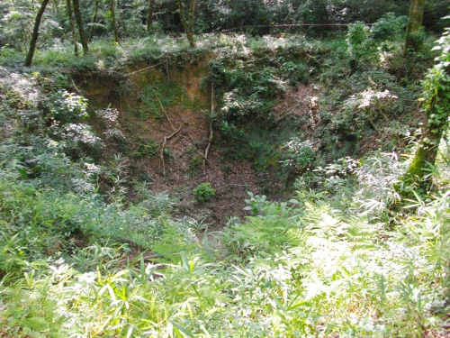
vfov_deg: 44.2
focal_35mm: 32
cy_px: 169
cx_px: 225
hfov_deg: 56.8
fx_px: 416
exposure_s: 1/100
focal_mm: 5.7
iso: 337
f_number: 2.9
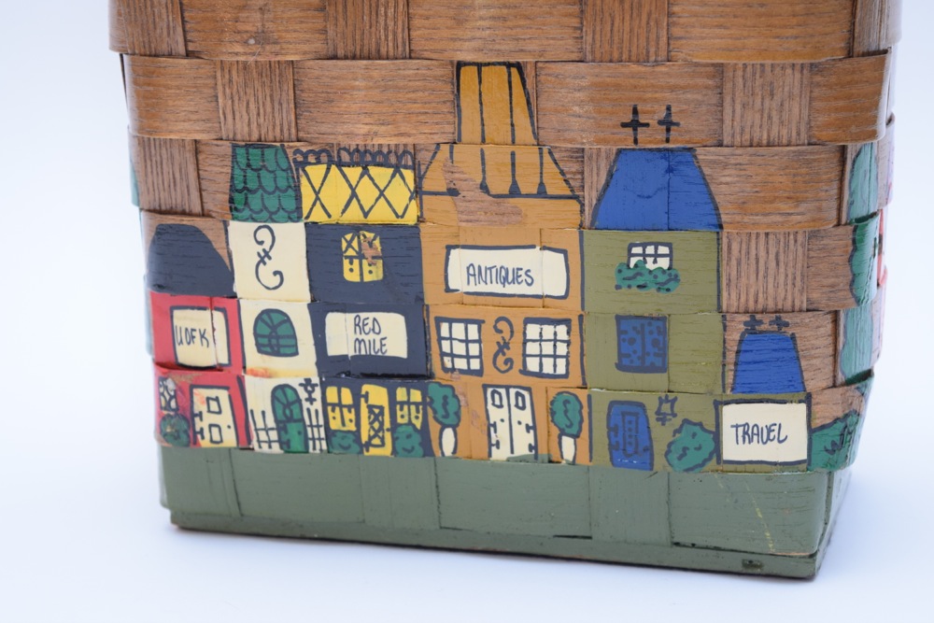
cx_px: 467
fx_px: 2141
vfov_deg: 16.6
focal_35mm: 82
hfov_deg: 24.6
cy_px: 312
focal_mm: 55
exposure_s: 1/60
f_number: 5.6
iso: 1100
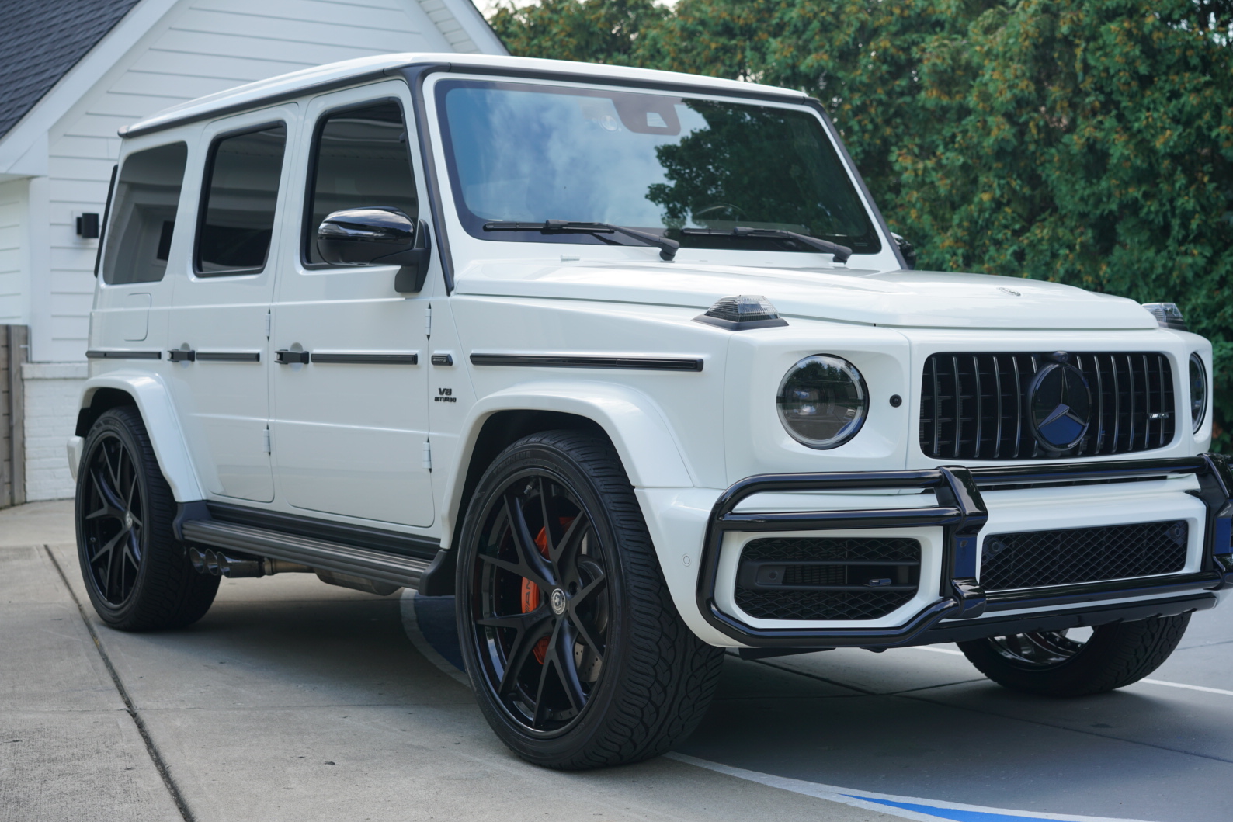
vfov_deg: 24.2
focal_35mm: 56
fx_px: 1918
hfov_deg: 35.6
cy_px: 418
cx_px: 615
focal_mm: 55
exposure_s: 1/125
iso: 100
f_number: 5.6
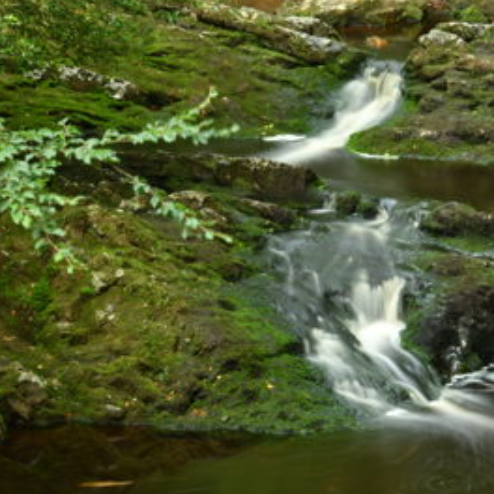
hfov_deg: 10.5
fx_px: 2680
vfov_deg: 10.5
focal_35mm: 166
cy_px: 246
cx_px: 348
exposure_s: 10
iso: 100
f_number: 36
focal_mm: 86
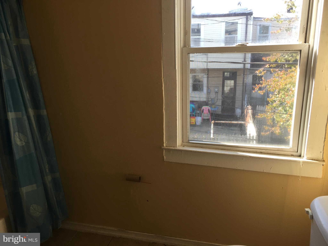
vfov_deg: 48.2
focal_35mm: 29
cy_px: 123
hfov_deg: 61.7
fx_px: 275
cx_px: 164
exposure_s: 1/168
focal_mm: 4.15
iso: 32
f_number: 2.2
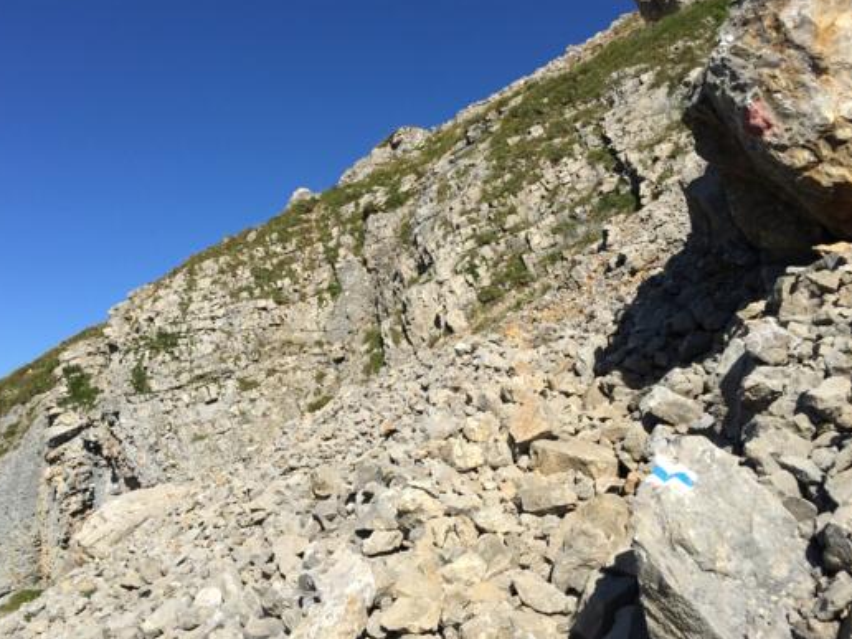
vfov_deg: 42.9
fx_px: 812
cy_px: 329
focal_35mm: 33
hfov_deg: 55.3
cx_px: 410
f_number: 2.2
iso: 32
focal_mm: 4.15
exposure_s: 1/2326
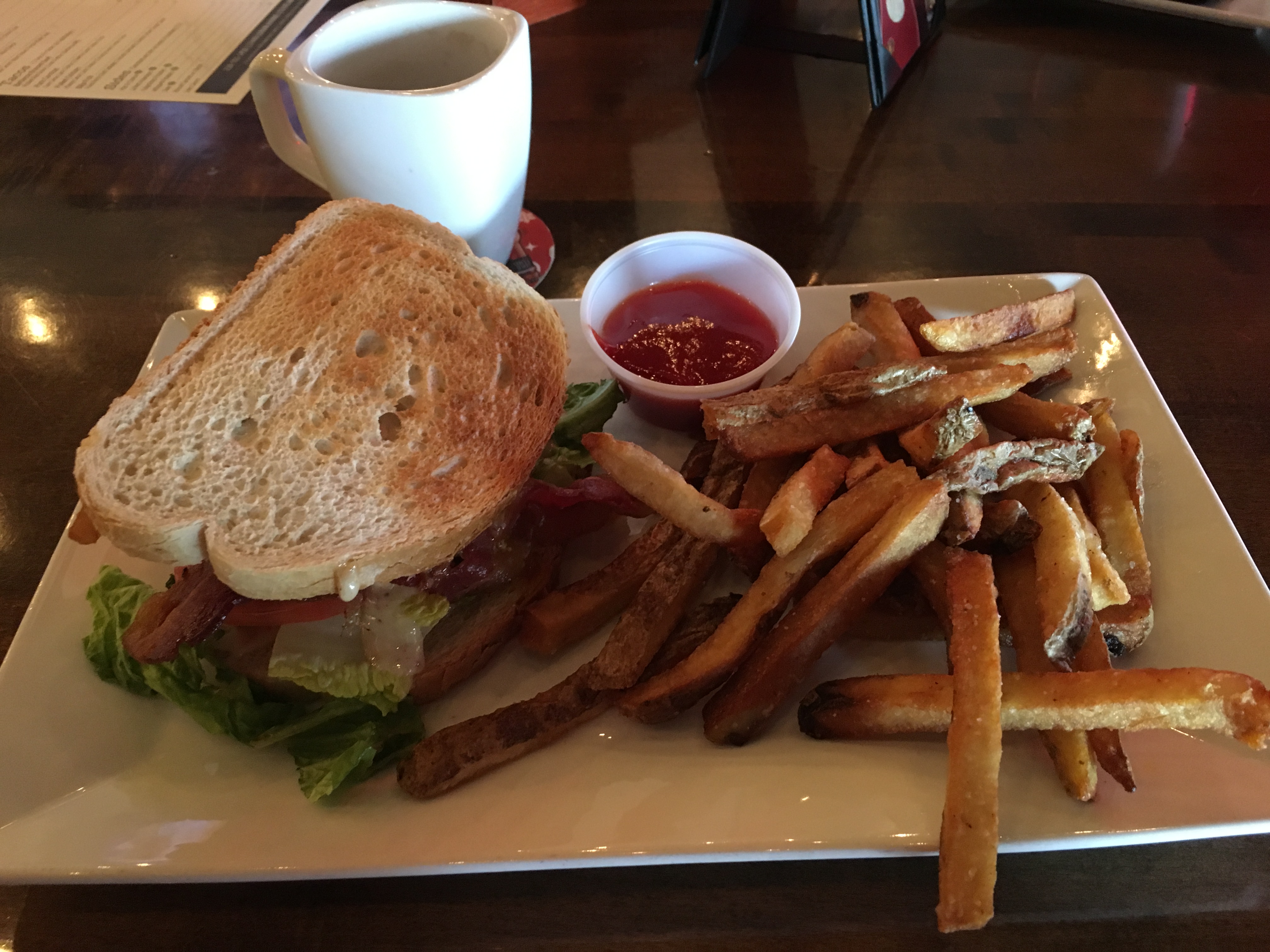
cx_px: 635
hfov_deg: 61.7
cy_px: 476
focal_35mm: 29
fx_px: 1064
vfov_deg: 48.2
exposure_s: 1/15
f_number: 2.2
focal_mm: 4.15
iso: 400
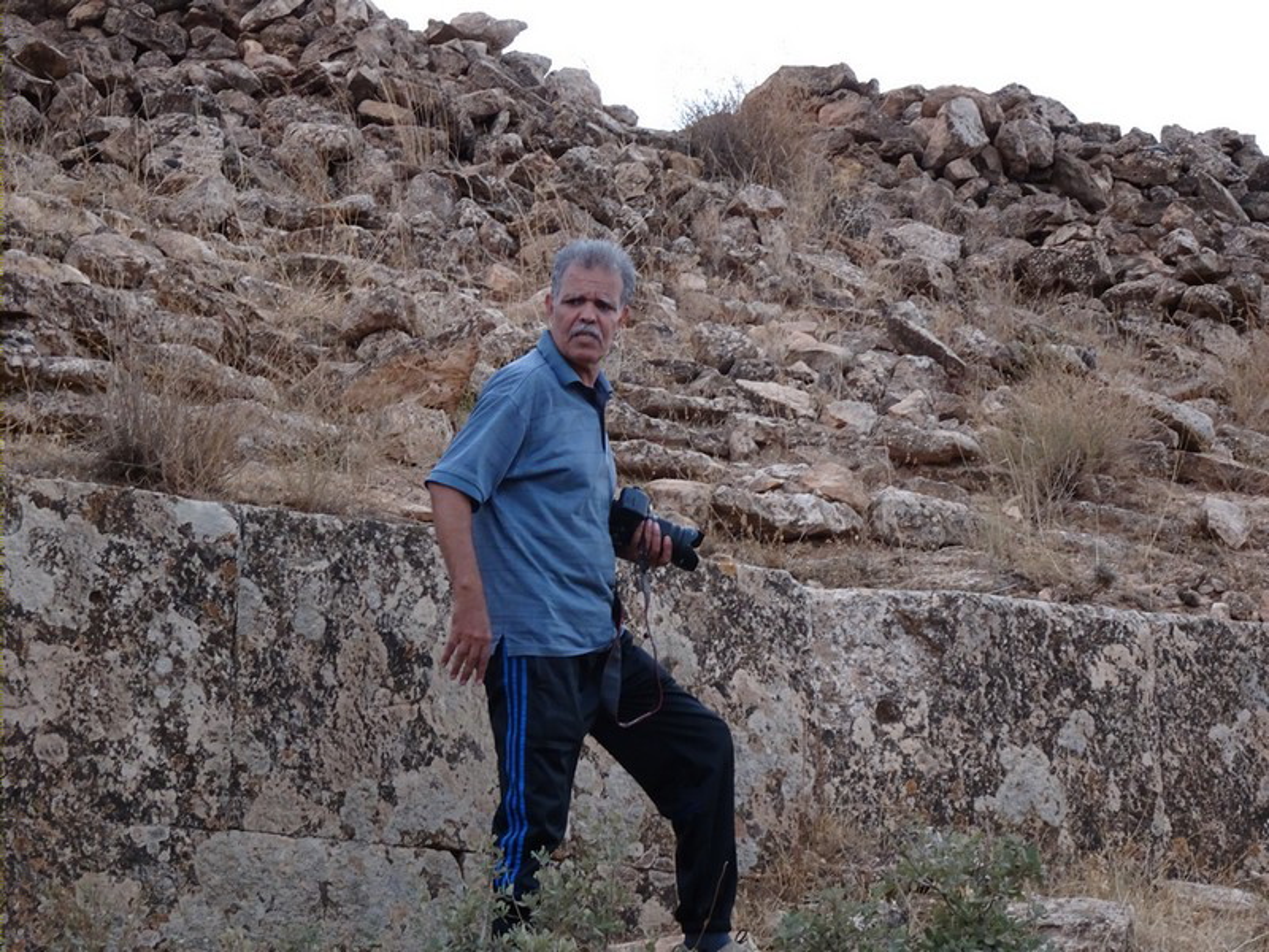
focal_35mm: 108
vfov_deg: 13.7
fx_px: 3959
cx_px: 634
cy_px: 476
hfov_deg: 18.2
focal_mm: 18.53
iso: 320
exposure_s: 1/125
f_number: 5
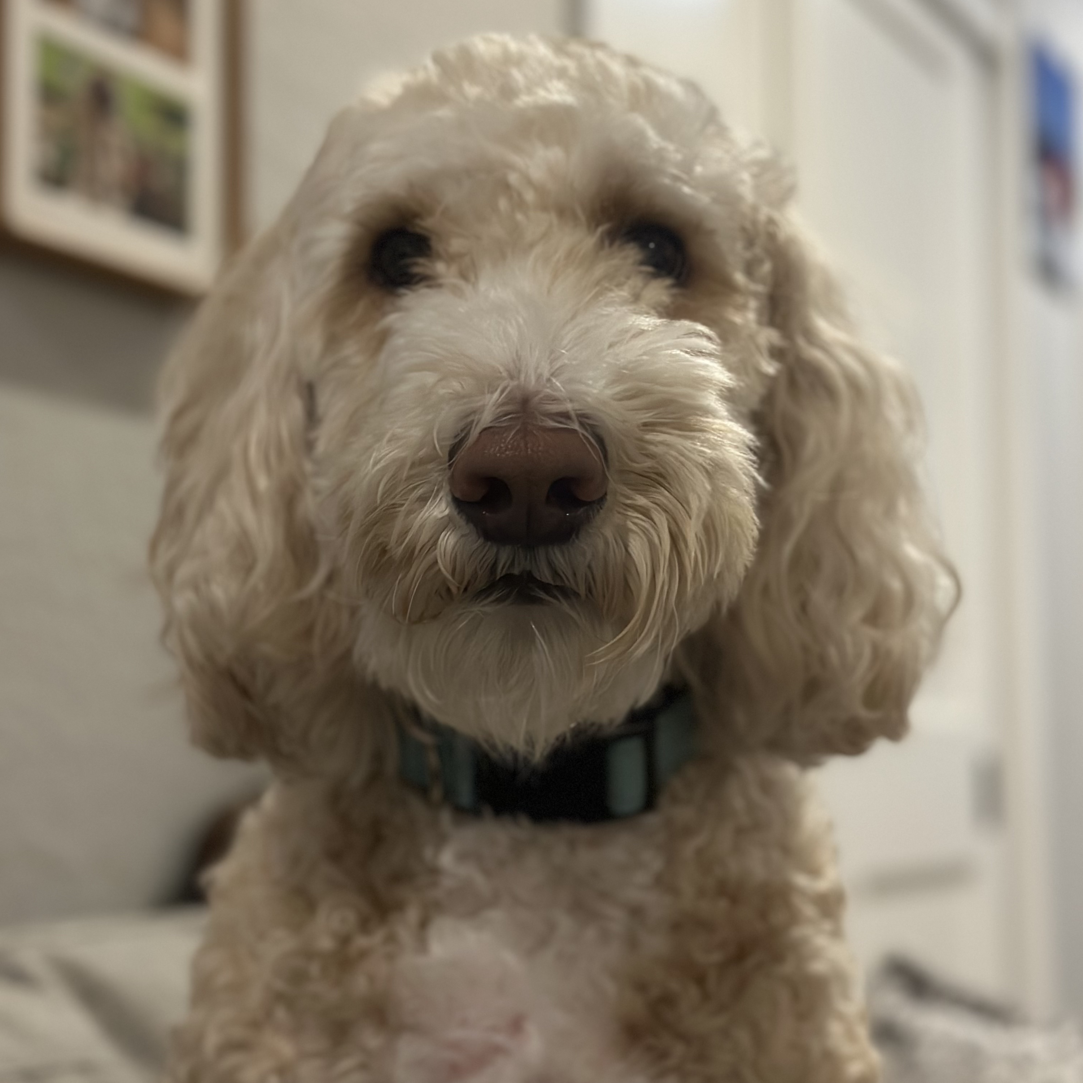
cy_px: 562
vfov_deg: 30.0
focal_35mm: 57
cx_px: 543
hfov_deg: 30.0
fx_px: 2018
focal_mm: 6.86
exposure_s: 1/40
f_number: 1.78
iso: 400
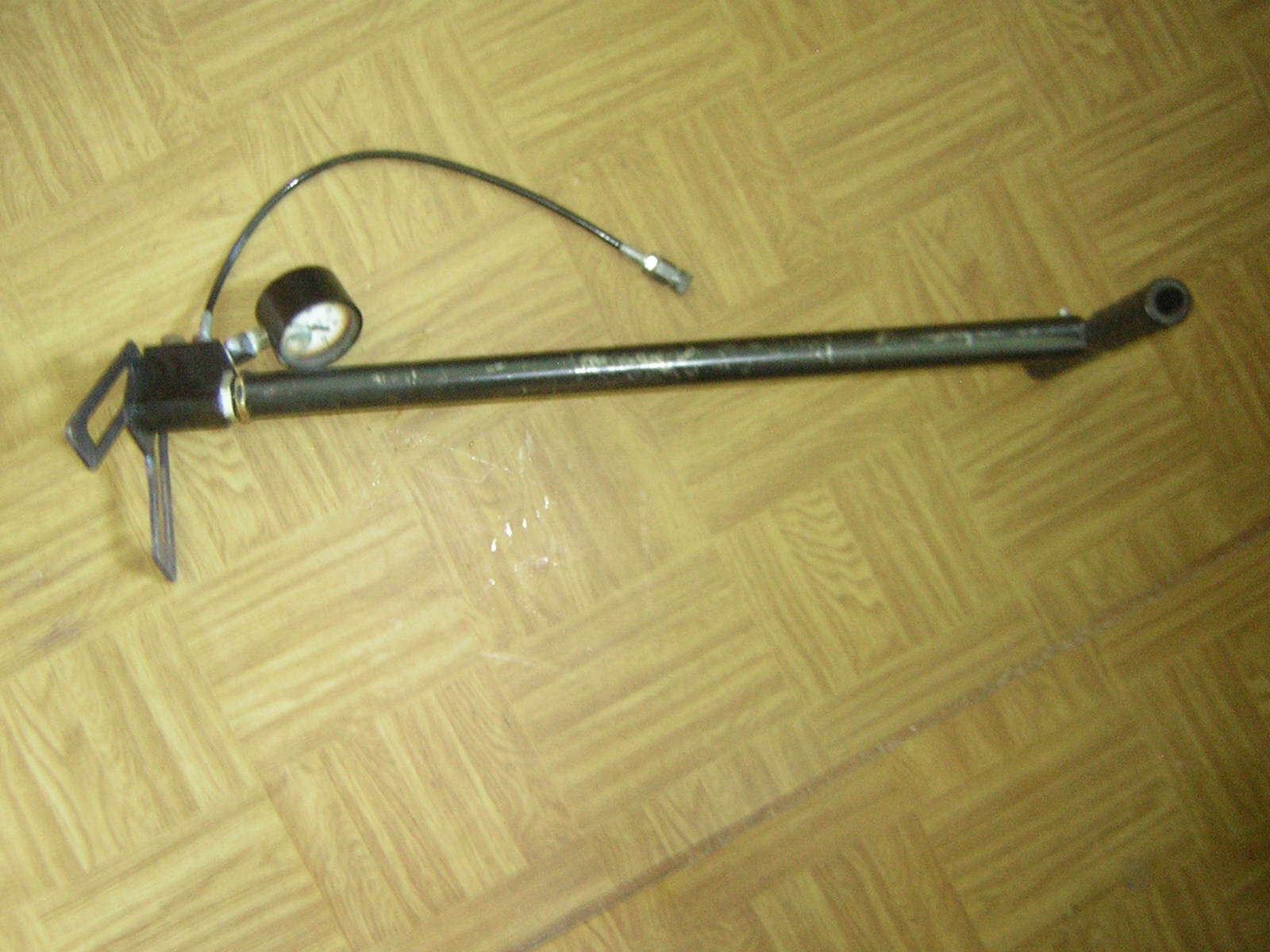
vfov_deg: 39.7
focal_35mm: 36
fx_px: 1321
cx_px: 635
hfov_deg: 51.4
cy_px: 476
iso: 200
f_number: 2.6
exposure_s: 1/2.4
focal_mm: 4.7
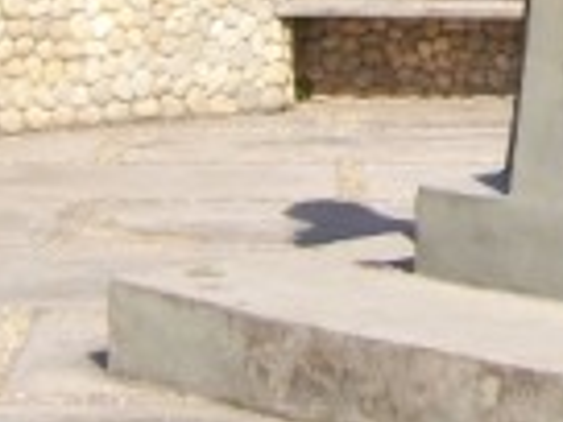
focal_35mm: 141
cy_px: -265
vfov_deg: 10.1
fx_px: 2293
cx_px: 797
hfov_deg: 13.3
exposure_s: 1/640
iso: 80
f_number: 4.8
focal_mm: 6
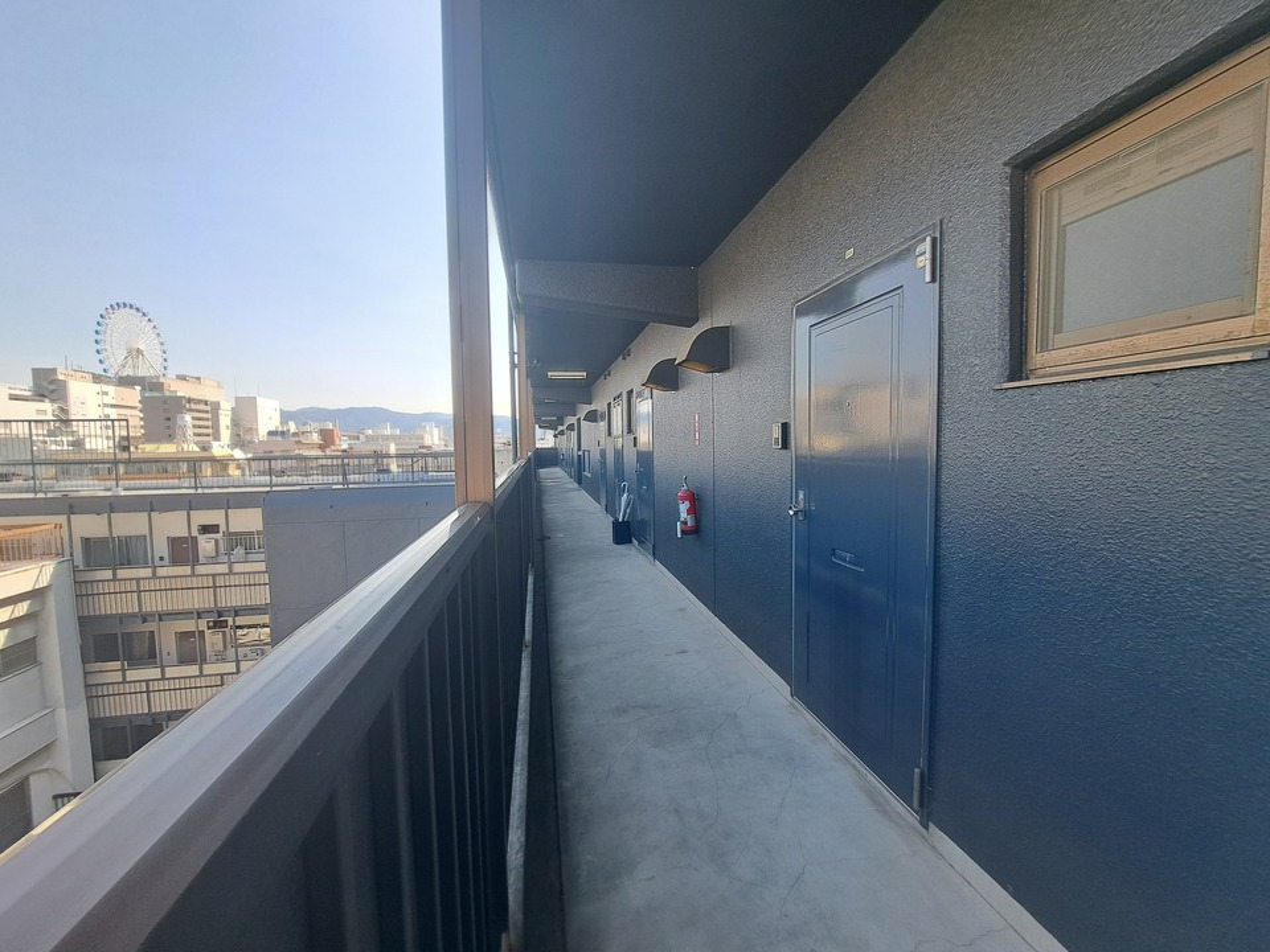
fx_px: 477
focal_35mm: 13
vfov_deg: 89.9
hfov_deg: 106.2
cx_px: 635
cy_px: 476
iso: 50
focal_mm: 1.74
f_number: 2.2
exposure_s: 1/202
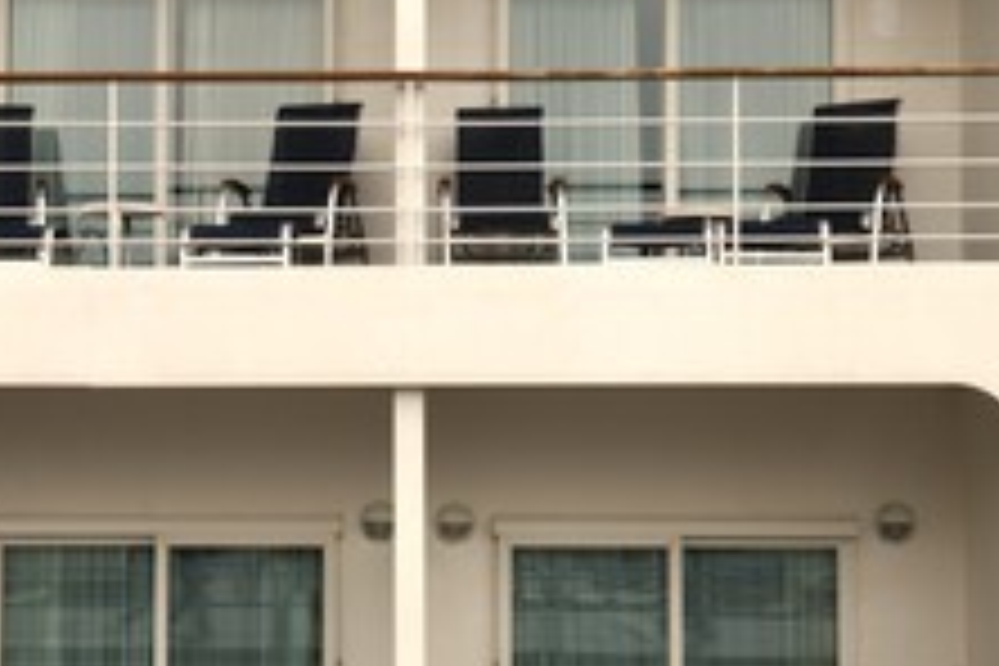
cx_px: 410
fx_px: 1887
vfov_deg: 20.0
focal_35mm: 68
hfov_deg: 29.6
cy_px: 446
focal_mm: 24
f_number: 13
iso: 100
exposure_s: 1/60
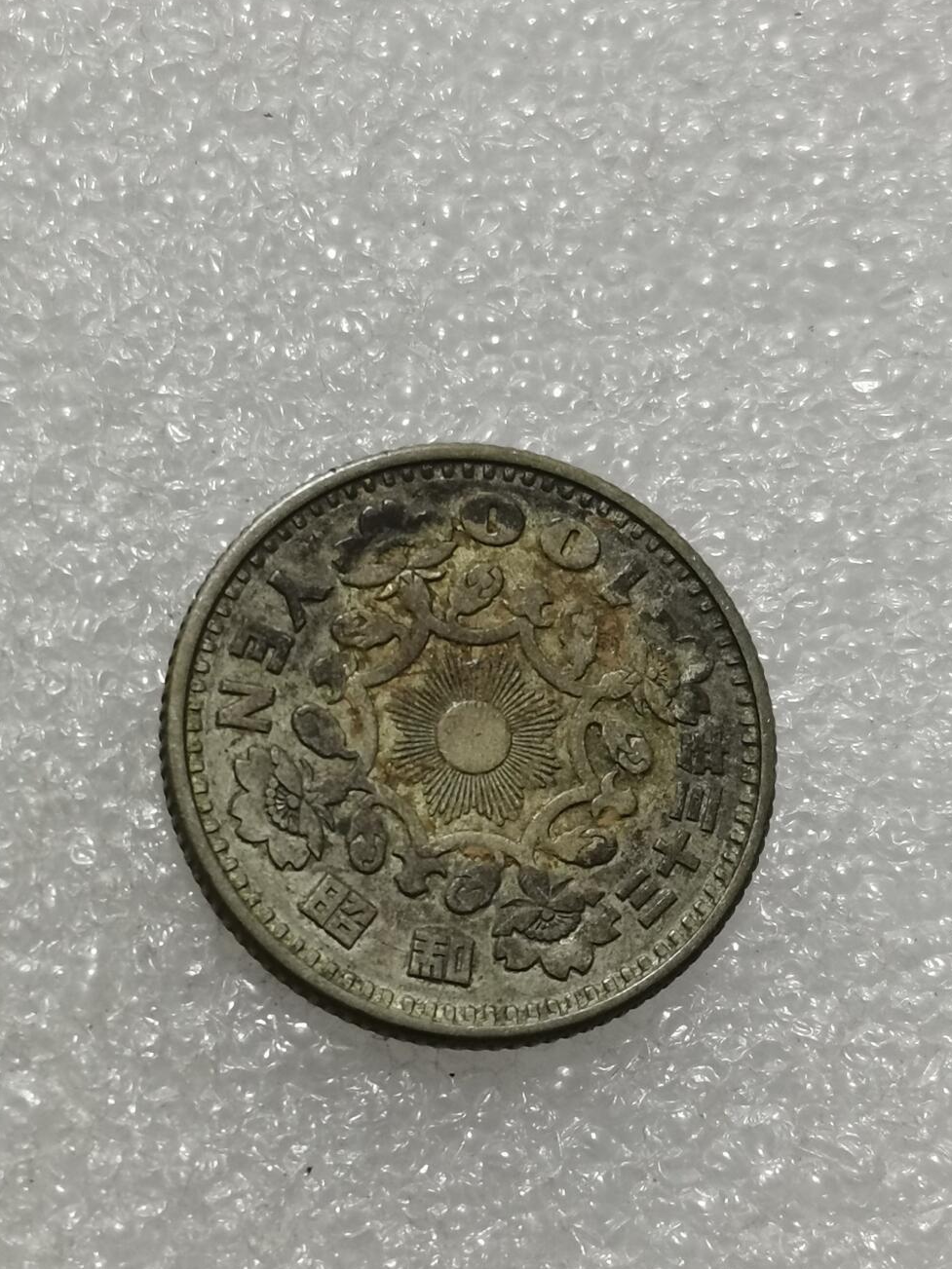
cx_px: 399
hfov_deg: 14.1
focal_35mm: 105
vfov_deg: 18.7
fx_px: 3851
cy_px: 599
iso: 100
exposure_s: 1/120
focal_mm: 5.58
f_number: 1.8
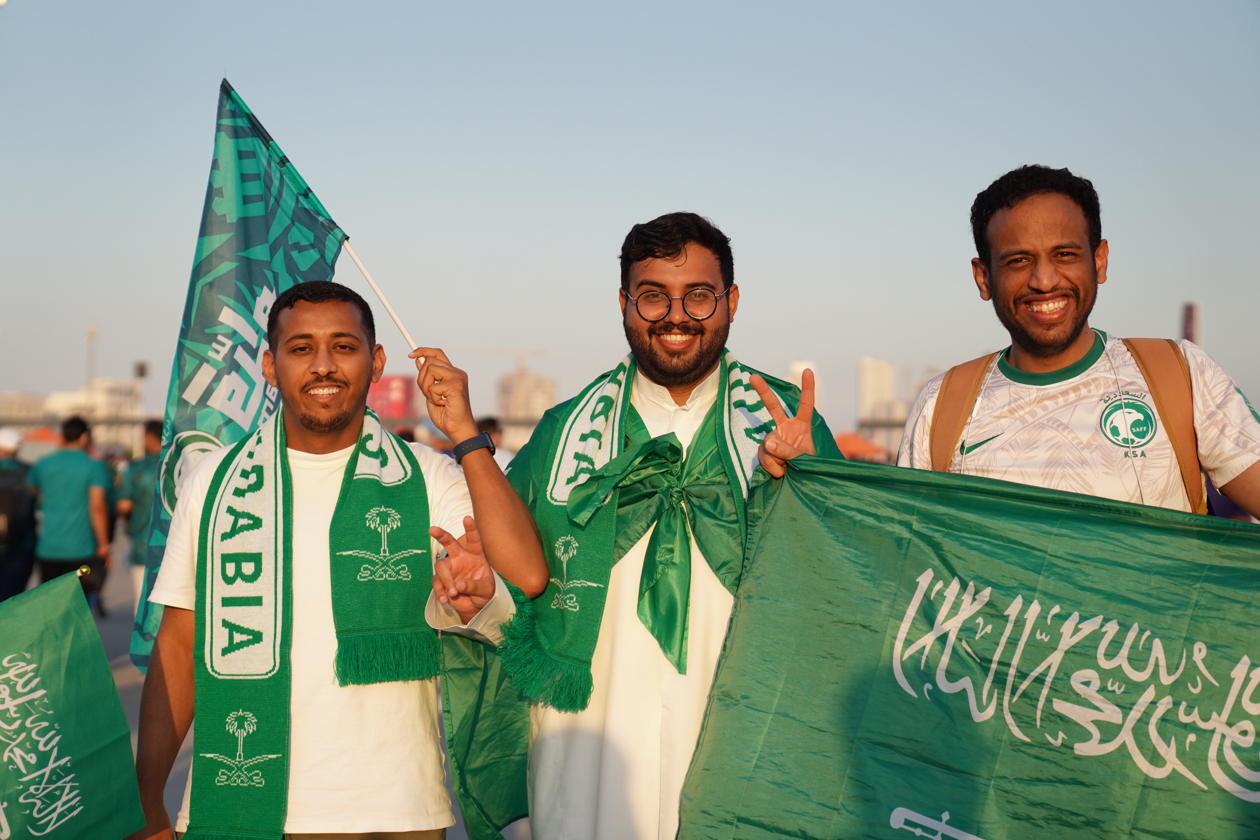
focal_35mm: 63
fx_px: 2205
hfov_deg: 31.9
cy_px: 420
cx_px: 630
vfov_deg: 21.6
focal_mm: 63
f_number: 2.8
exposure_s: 1/8000
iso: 800
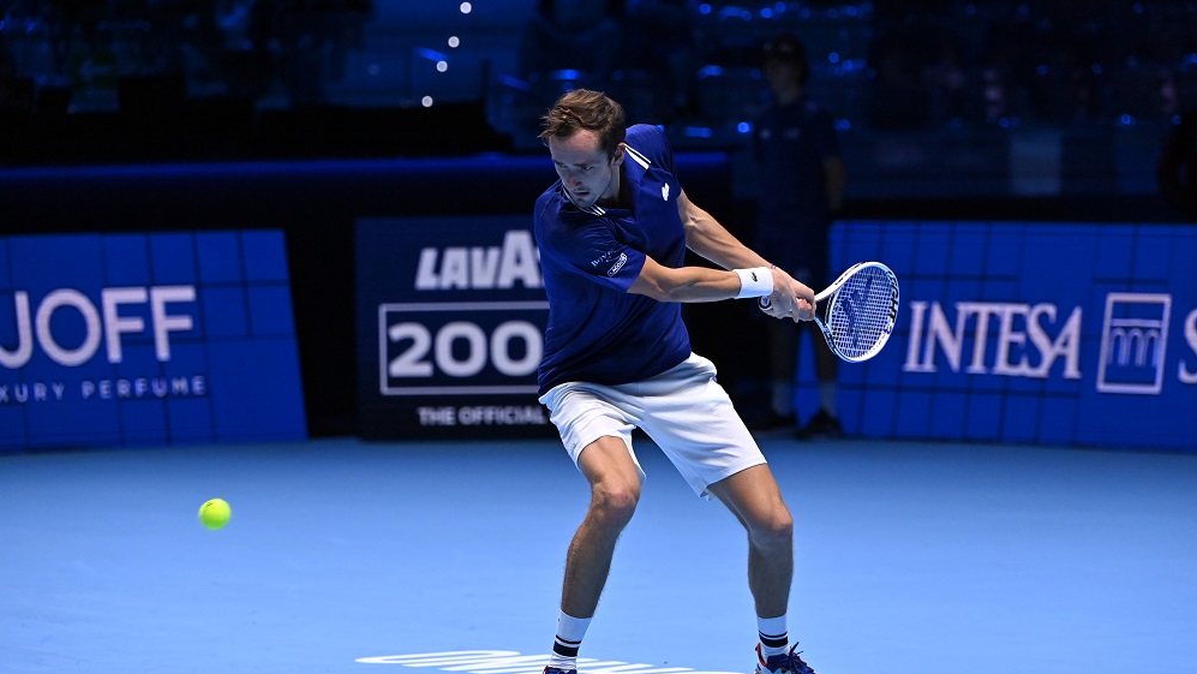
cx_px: 598
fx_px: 5999
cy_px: 352
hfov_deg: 11.4
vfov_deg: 6.4
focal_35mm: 189
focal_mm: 180
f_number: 4
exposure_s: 1/1250
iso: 4000
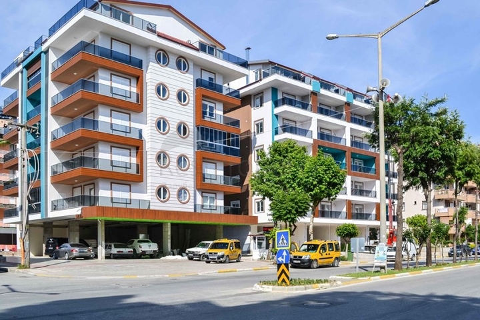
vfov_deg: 40.0
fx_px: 440
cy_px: 160
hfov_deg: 57.2
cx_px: 240
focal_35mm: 33
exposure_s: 1/320
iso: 100
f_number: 9
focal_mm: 22
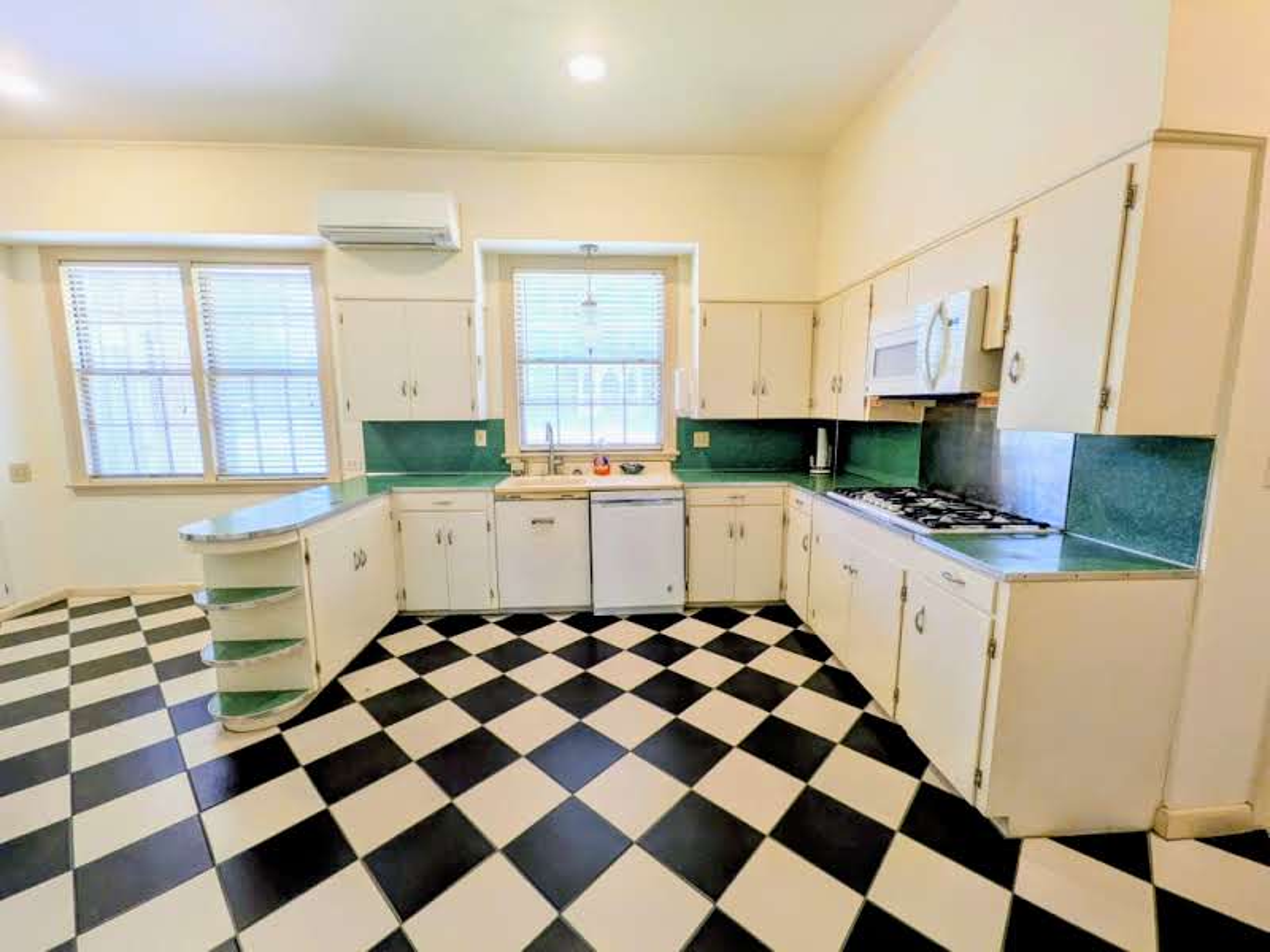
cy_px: 476
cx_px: 635
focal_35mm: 14
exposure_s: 1/67.8
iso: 158
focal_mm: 1.85
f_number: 2.2
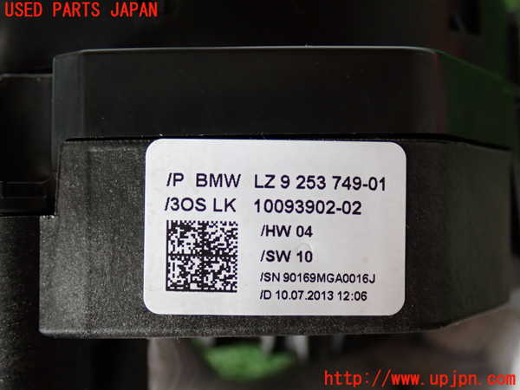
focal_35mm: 50
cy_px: 195
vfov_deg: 29.1
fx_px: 751
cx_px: 260
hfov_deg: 38.2
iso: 250
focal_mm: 9.01
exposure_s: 1/50
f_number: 3.2
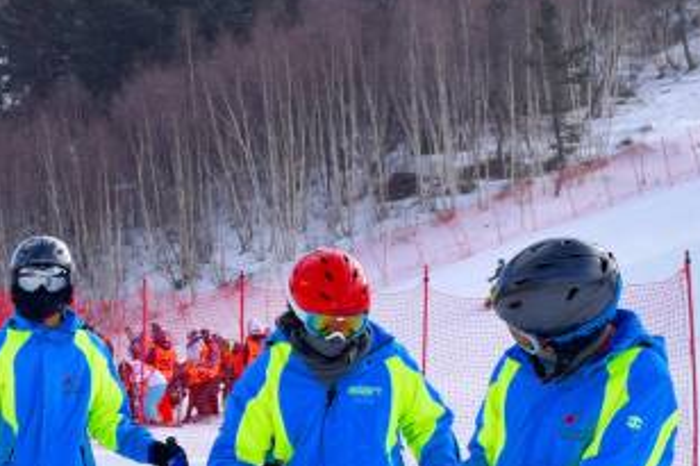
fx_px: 2811
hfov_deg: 13.9
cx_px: -76
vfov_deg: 9.3
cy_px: 602
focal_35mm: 145
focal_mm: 29
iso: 200
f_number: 9
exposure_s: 1/320
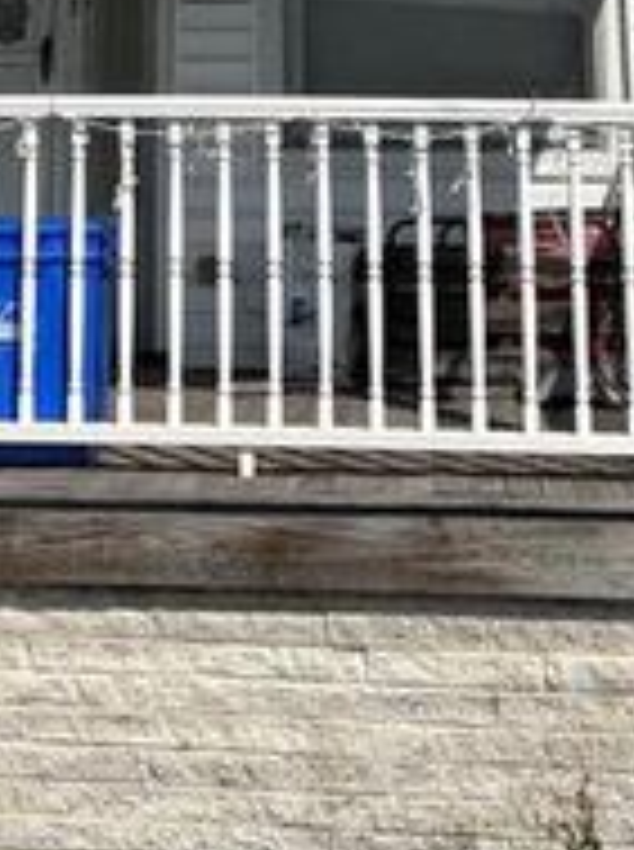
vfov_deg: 19.4
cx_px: 184
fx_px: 2254
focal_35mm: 92
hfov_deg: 16.0
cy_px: -299
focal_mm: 5.96
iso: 50
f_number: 1.6
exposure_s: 1/6993
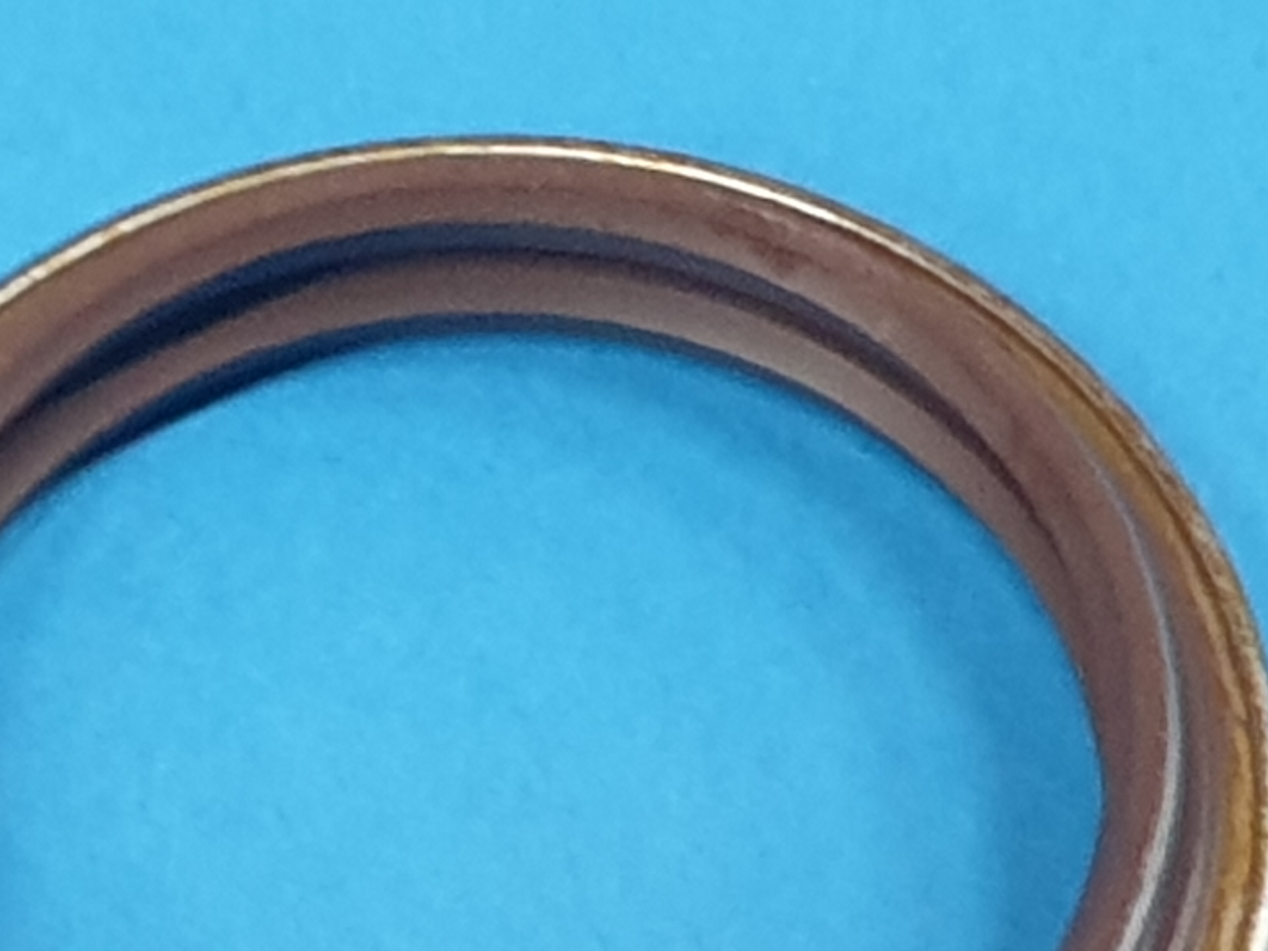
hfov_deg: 41.9
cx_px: 516
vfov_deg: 31.1
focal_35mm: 45
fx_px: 1648
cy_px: 806
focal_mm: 4.3
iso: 320
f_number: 1.5
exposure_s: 1/25
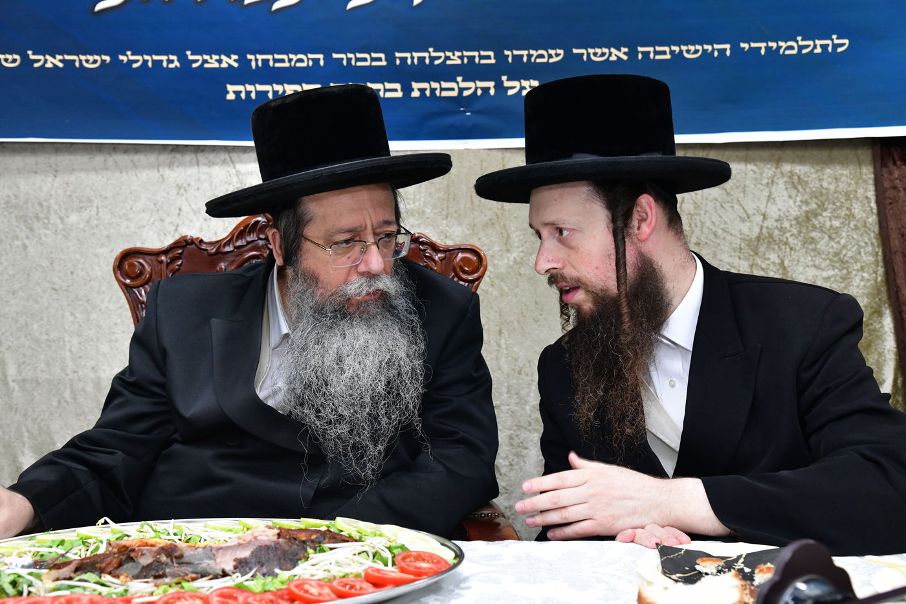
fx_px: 1107
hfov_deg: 44.5
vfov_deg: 30.5
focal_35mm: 44
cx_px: 453
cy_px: 302
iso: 2500
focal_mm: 44
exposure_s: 1/100
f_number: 6.3
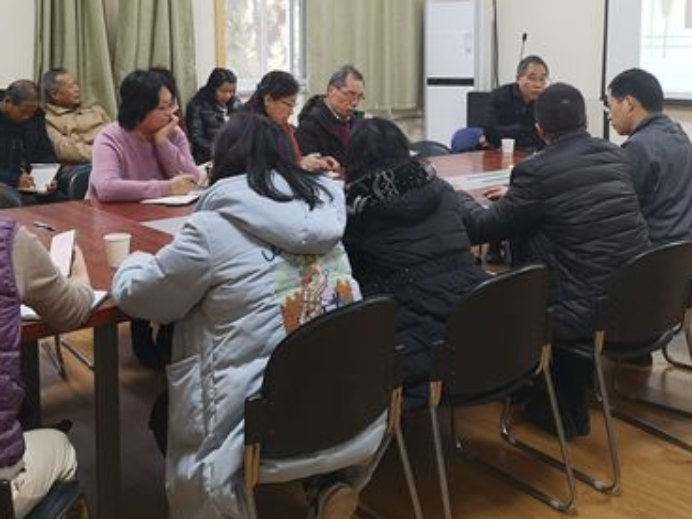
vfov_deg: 32.3
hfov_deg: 42.9
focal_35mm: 44
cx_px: 357
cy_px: 135
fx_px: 880
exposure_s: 1/50
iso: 160
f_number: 1.8
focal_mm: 5.58
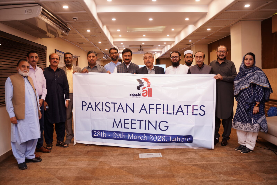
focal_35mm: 28
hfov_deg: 65.5
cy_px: 92
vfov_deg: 46.4
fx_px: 215
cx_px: 138
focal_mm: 28
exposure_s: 1/80
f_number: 2.8
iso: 640
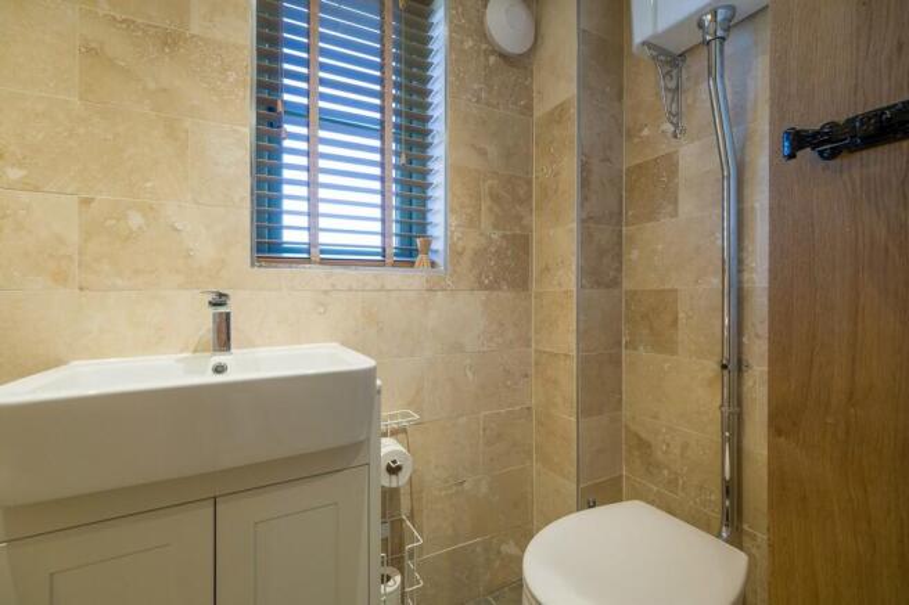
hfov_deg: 96.8
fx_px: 404
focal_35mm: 16
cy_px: 302
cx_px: 454
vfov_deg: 73.7
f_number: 7.1
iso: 160
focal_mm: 10.4
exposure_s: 1/6
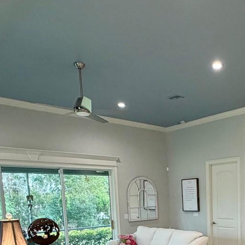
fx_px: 304
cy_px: 232
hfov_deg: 41.0
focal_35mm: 38
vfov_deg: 39.7
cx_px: 213
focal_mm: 2.22
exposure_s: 1/111
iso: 320
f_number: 2.2
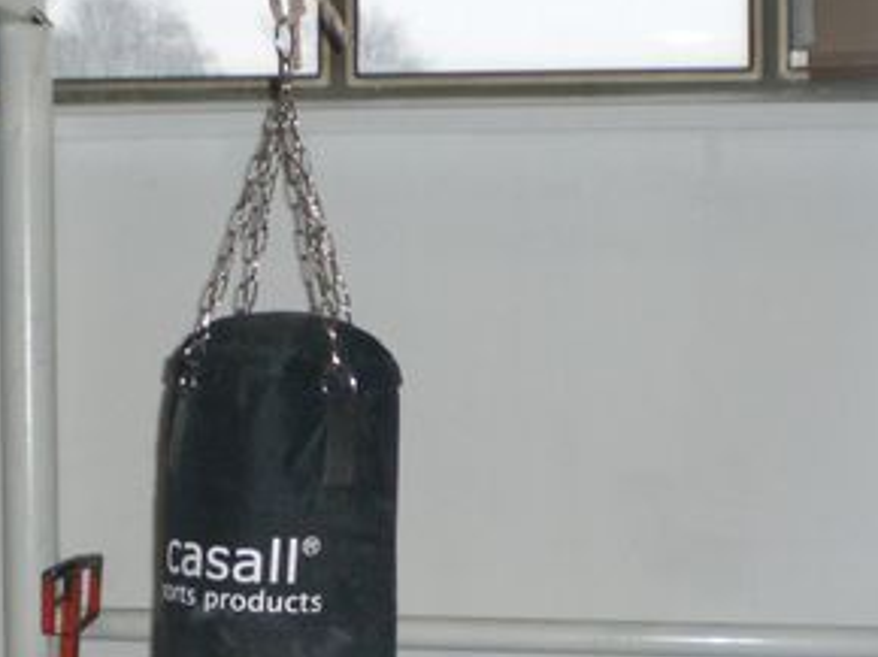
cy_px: 418
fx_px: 2129
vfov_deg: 17.5
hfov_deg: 23.3
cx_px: 351
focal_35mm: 84
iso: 200
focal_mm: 6.3
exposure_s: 1/60
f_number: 3.1
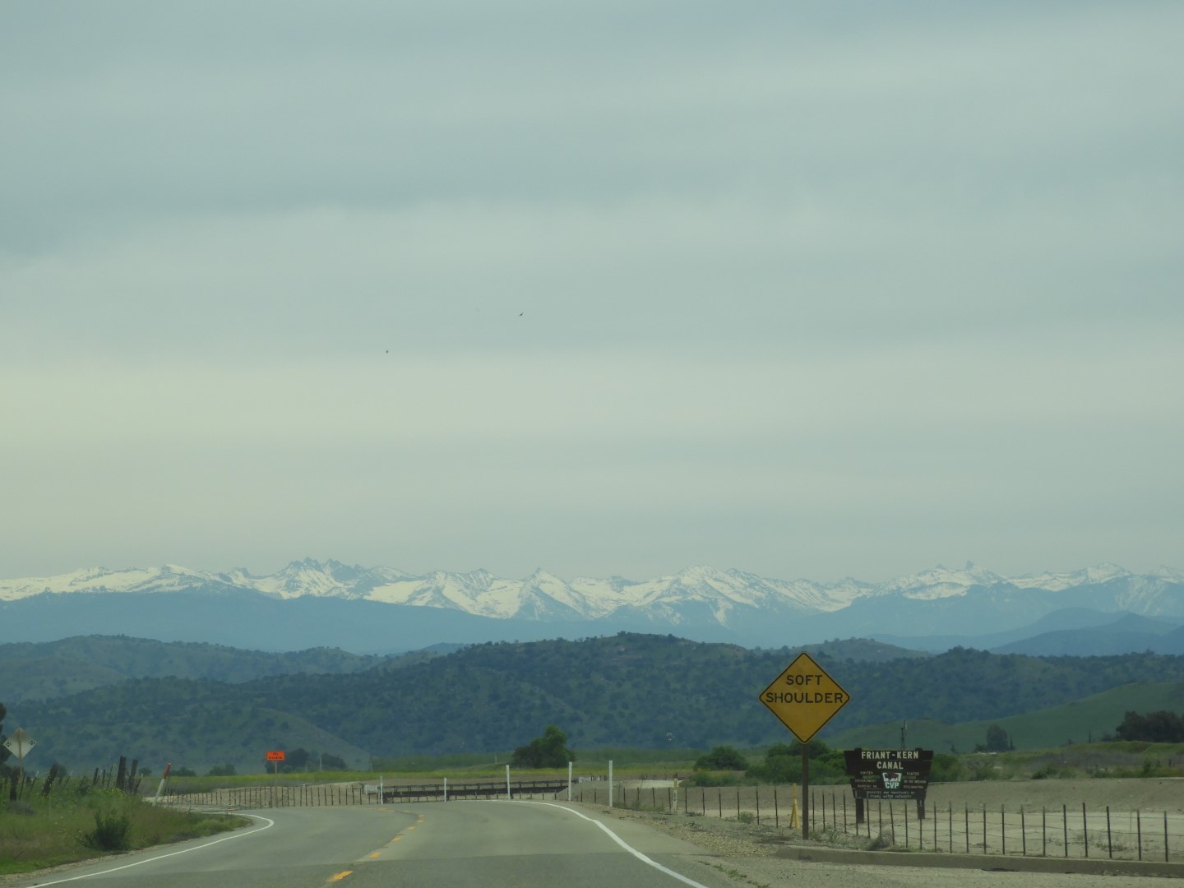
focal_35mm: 150
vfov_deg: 9.9
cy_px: 444
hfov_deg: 13.2
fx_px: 5131
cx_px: 592
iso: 100
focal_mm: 26.9
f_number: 5.2
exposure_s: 1/800
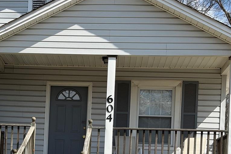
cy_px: 178
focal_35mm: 100
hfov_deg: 20.3
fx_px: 641
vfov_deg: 13.4
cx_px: 58
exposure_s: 1/4098
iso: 64
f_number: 1.78
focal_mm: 6.76
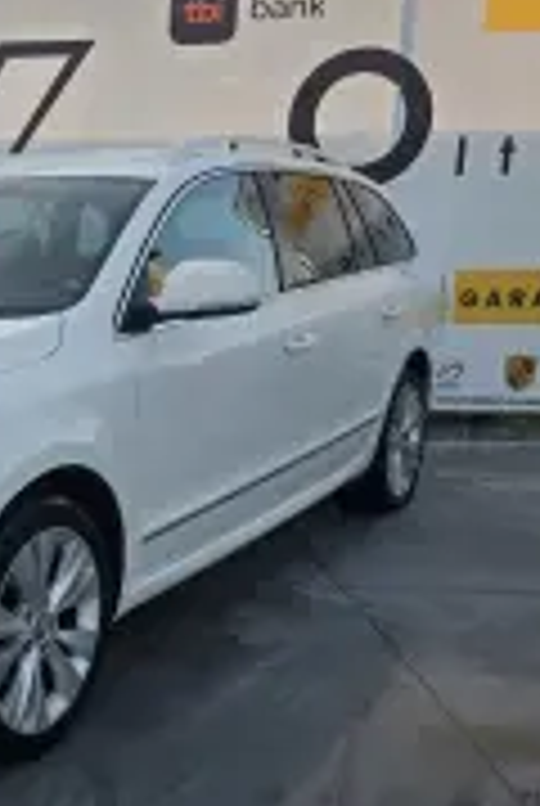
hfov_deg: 25.1
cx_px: -122
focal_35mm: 48
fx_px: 1076
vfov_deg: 41.0
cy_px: 450
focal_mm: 6.3
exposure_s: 1/1314
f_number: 1.7
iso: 80
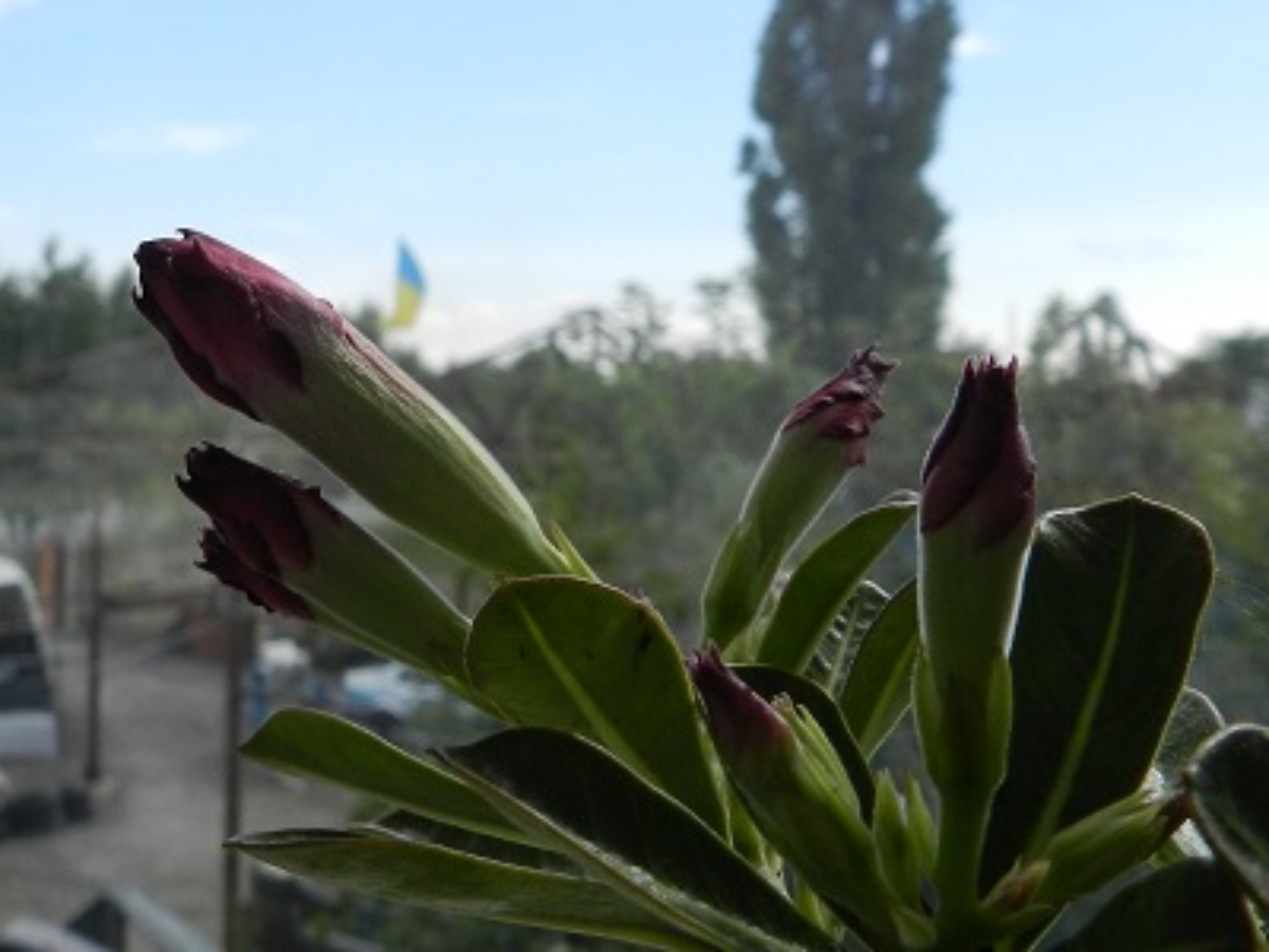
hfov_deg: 73.9
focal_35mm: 23
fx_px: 843
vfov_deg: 58.9
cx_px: 634
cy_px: 476
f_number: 3.4
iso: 160
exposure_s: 1/800
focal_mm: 4
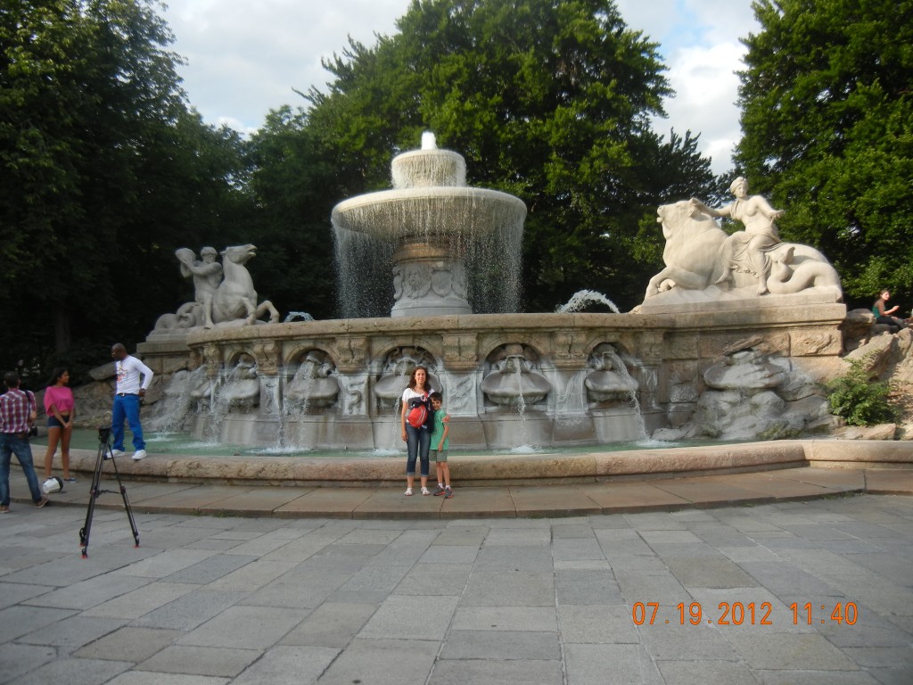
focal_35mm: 30
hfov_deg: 60.0
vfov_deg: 46.8
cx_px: 456
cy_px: 342
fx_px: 791
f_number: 3.5
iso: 160
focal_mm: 5.4
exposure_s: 1/585
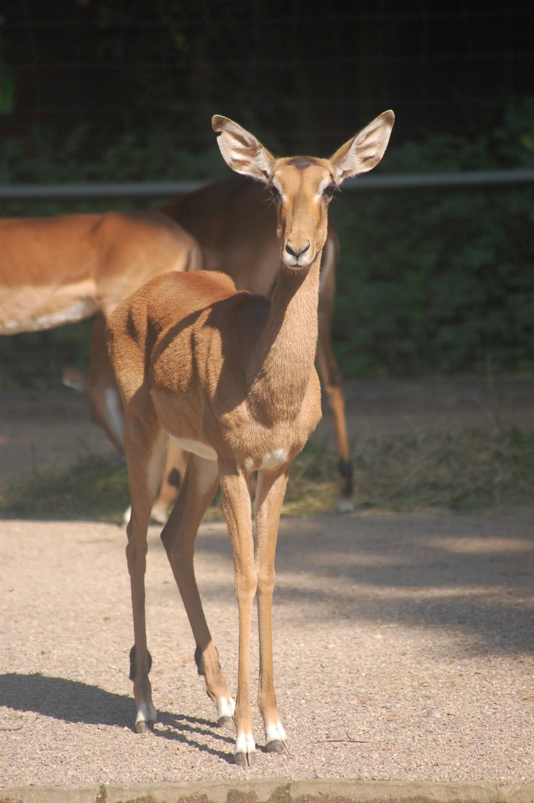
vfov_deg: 6.9
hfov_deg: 4.6
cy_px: 402
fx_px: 6686
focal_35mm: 300
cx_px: 267
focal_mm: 200
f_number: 5.6
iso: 450
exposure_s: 1/500
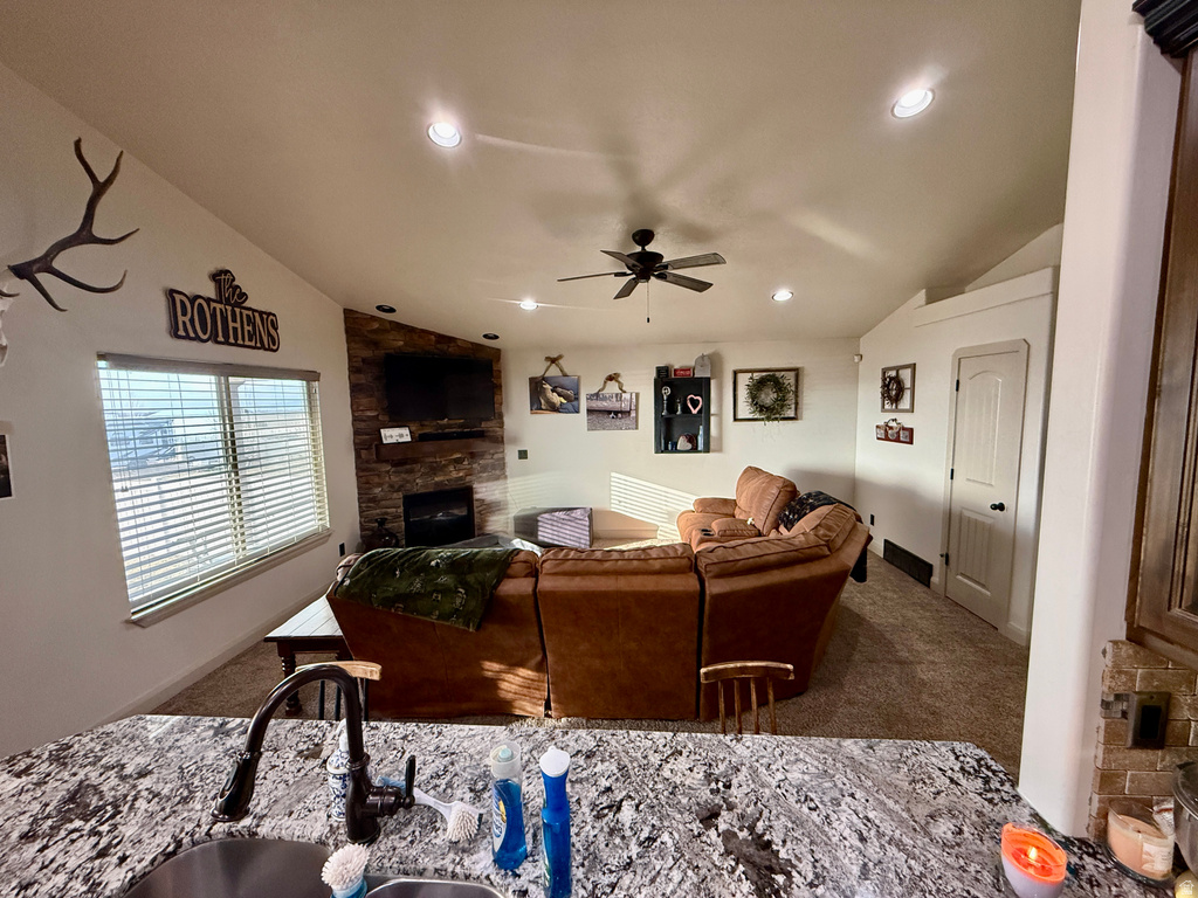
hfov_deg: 102.1
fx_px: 485
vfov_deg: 85.7
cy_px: 449
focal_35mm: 14
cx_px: 599
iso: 640
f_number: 2.2
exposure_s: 1/120
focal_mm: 2.22
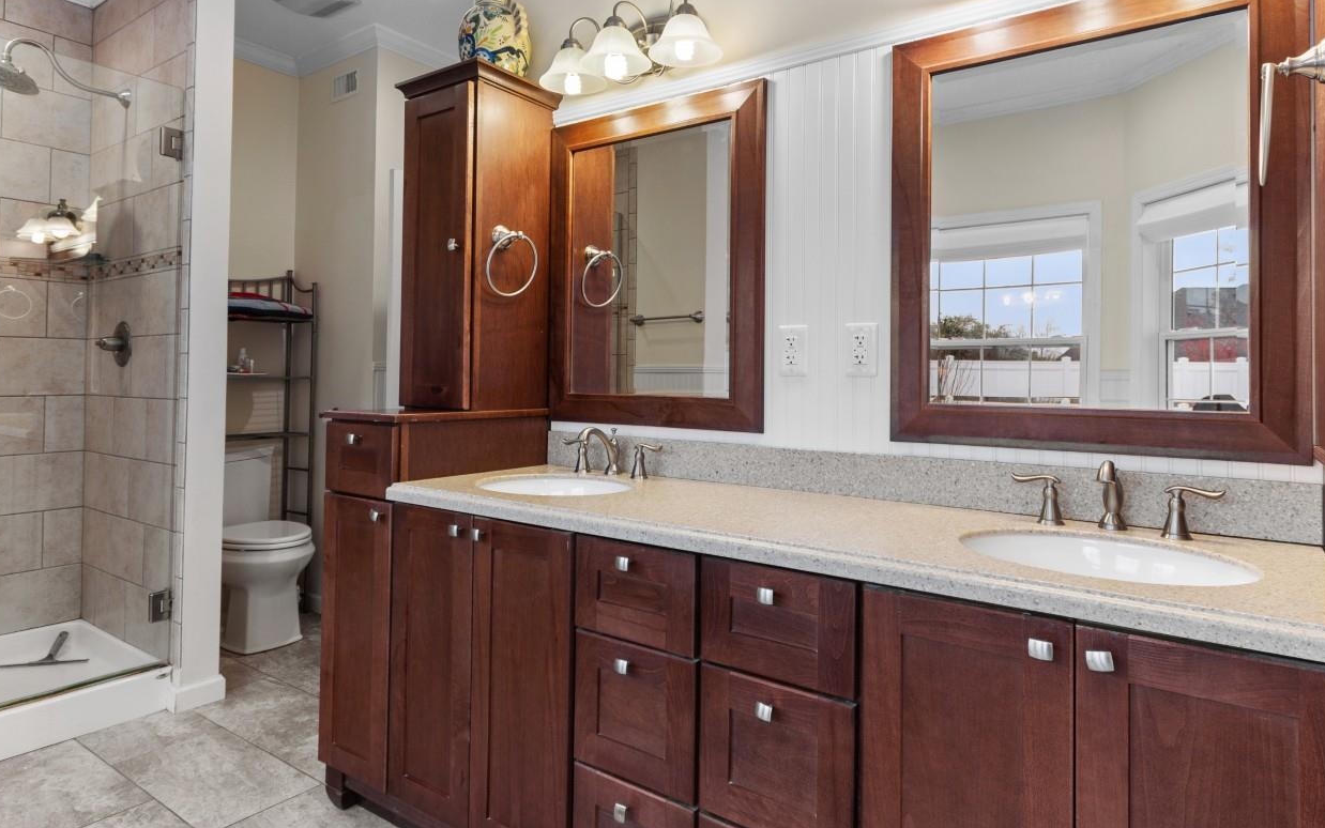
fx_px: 722
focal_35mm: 20
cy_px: 363
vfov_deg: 59.5
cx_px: 700
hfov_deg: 85.0
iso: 100
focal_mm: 10
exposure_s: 1/6
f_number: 4.5
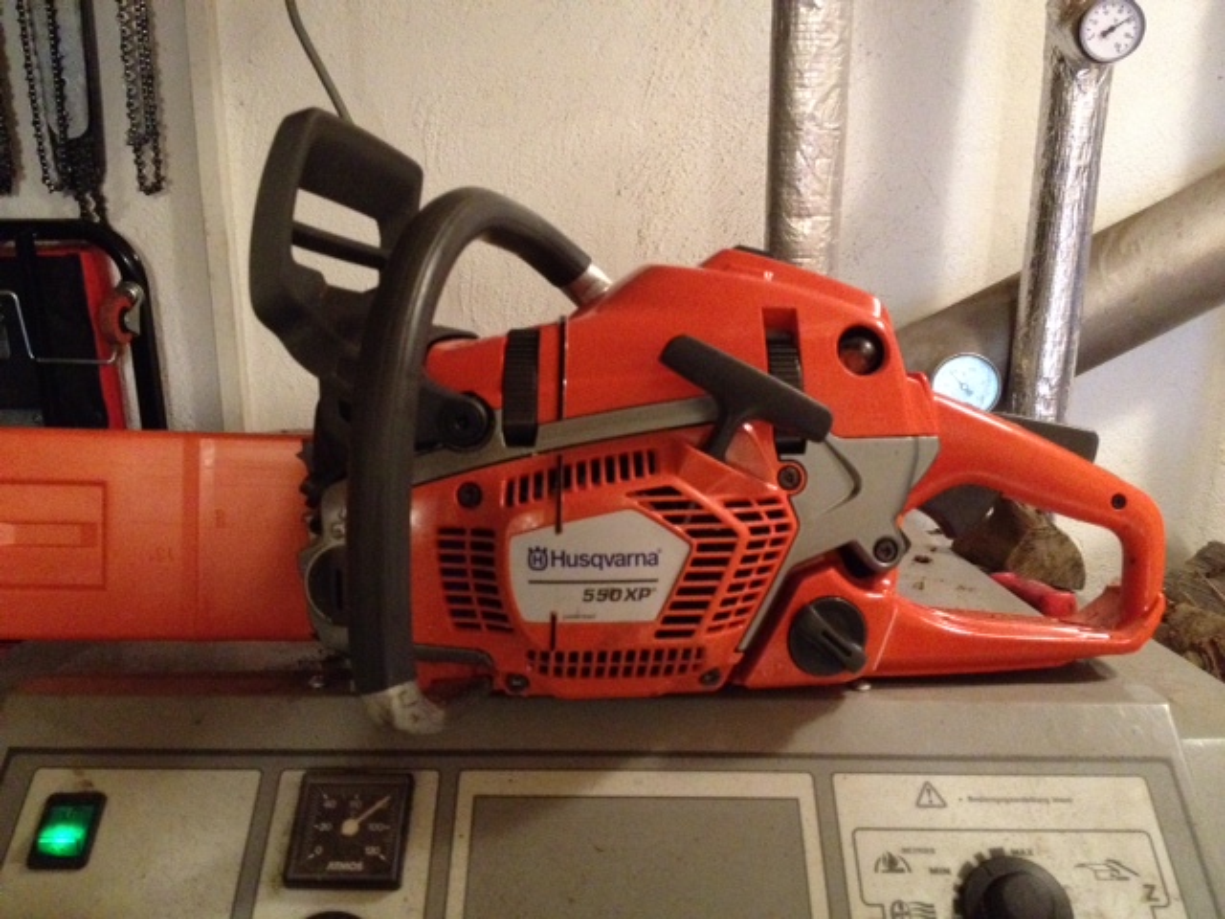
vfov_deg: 40.7
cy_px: 460
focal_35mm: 35
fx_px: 1239
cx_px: 612
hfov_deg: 52.6
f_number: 2.4
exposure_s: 1/15
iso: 800
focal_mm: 4.28
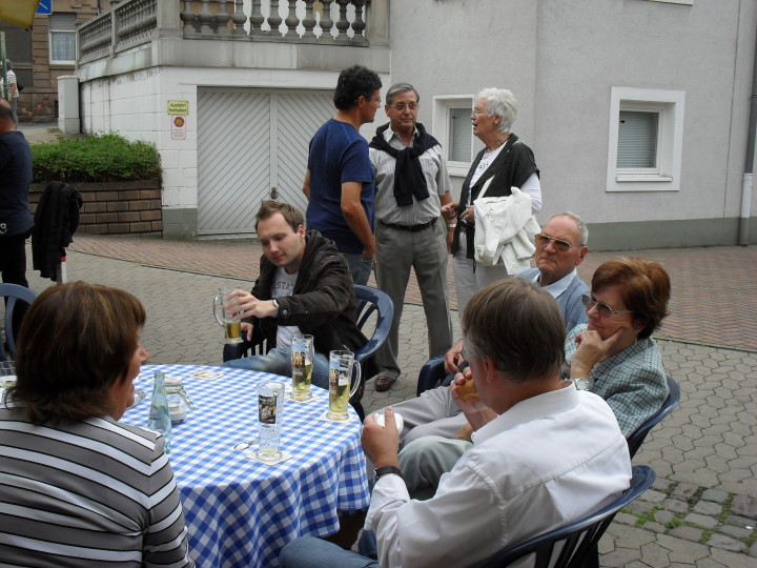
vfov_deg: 34.3
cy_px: 284
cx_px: 378
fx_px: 918
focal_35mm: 42
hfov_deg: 44.8
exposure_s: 1/250
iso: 100
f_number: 3.6
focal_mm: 7.5
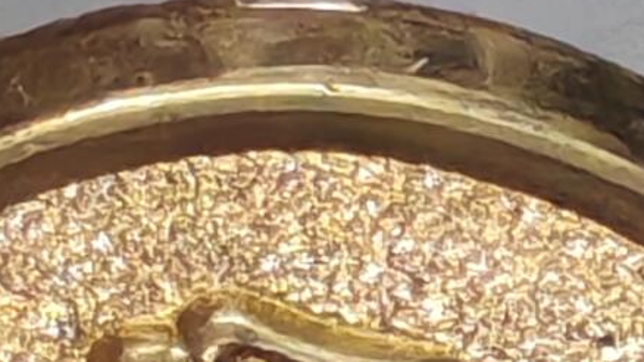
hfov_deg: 3.4
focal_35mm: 636
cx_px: 187
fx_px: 10857
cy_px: 1165
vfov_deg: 1.9
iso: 500
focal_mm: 5.52
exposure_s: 1/50
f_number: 1.95
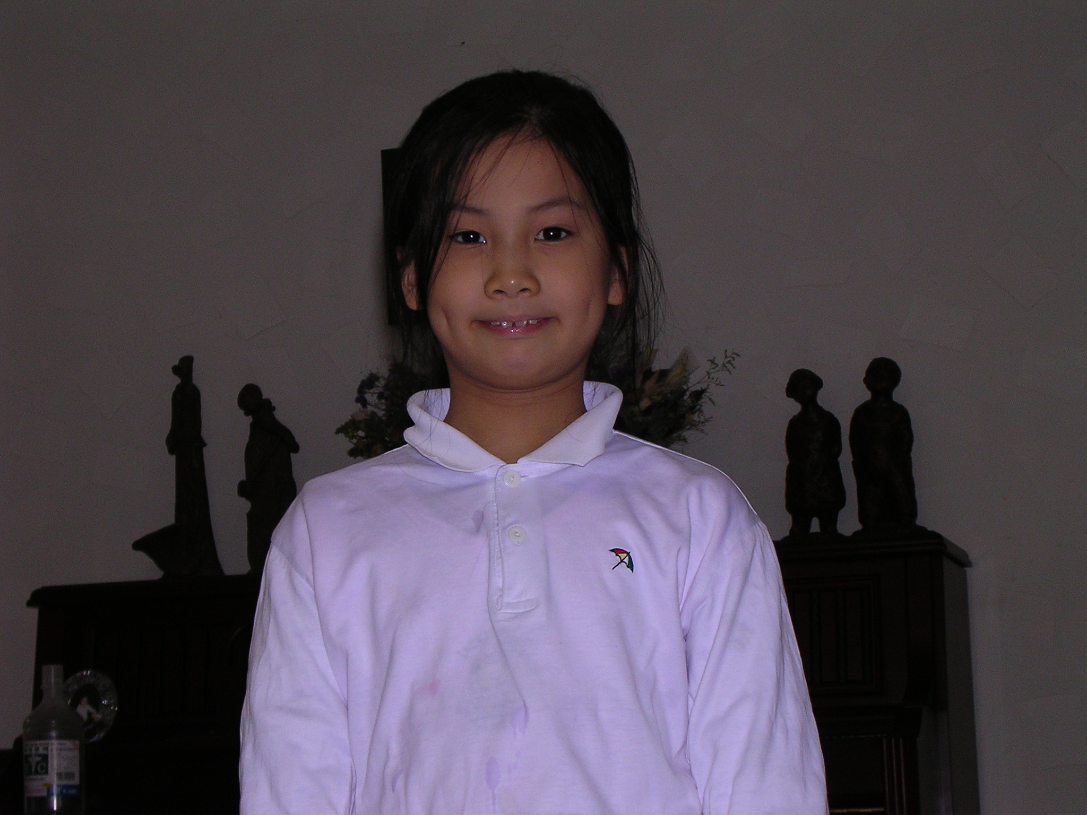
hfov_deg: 21.5
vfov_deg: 16.2
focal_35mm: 91
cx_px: 544
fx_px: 2858
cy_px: 408
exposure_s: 1/60.1
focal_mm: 13.7
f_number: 4.3
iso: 137
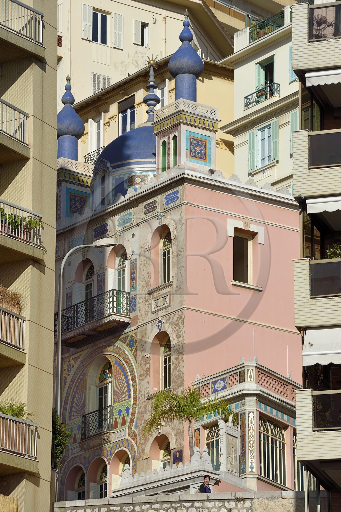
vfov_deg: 10.3
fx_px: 2846
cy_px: 256
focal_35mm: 200
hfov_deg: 6.9
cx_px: 170
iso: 200
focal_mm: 200
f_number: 13
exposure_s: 1/320
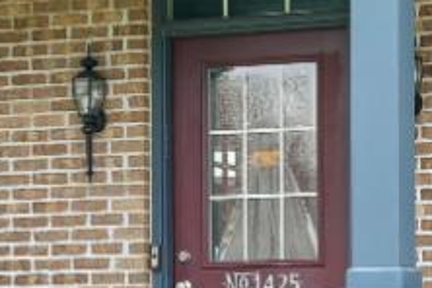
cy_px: 365
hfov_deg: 11.9
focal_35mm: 172
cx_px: 294
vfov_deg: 7.9
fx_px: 2068
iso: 100
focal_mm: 25.5
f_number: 11
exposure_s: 1/20
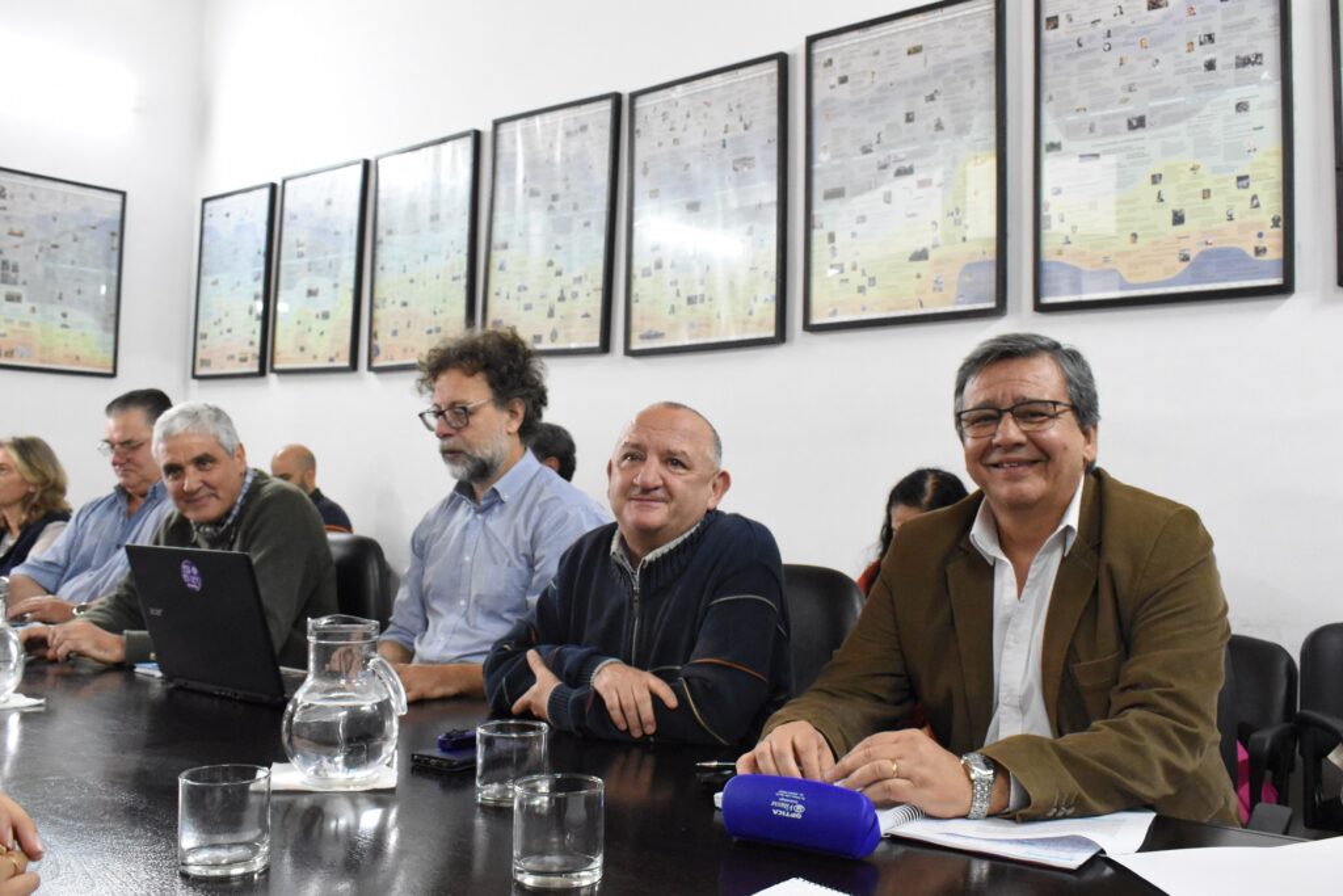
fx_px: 1231
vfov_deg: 40.0
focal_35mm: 33
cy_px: 448
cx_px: 672
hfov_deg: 57.2
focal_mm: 22
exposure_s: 1/60
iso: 5000
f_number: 7.1
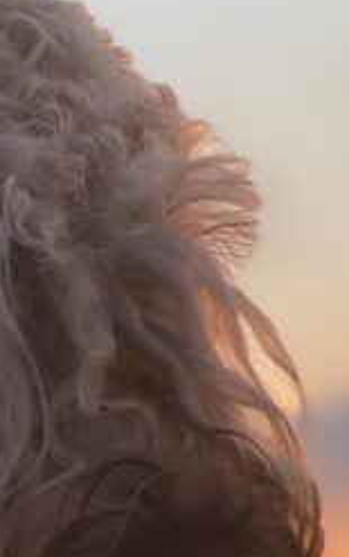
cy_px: 602
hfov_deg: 5.2
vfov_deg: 8.3
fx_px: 3794
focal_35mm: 250
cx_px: 558
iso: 20
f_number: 2.8
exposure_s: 1/191
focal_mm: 6.6
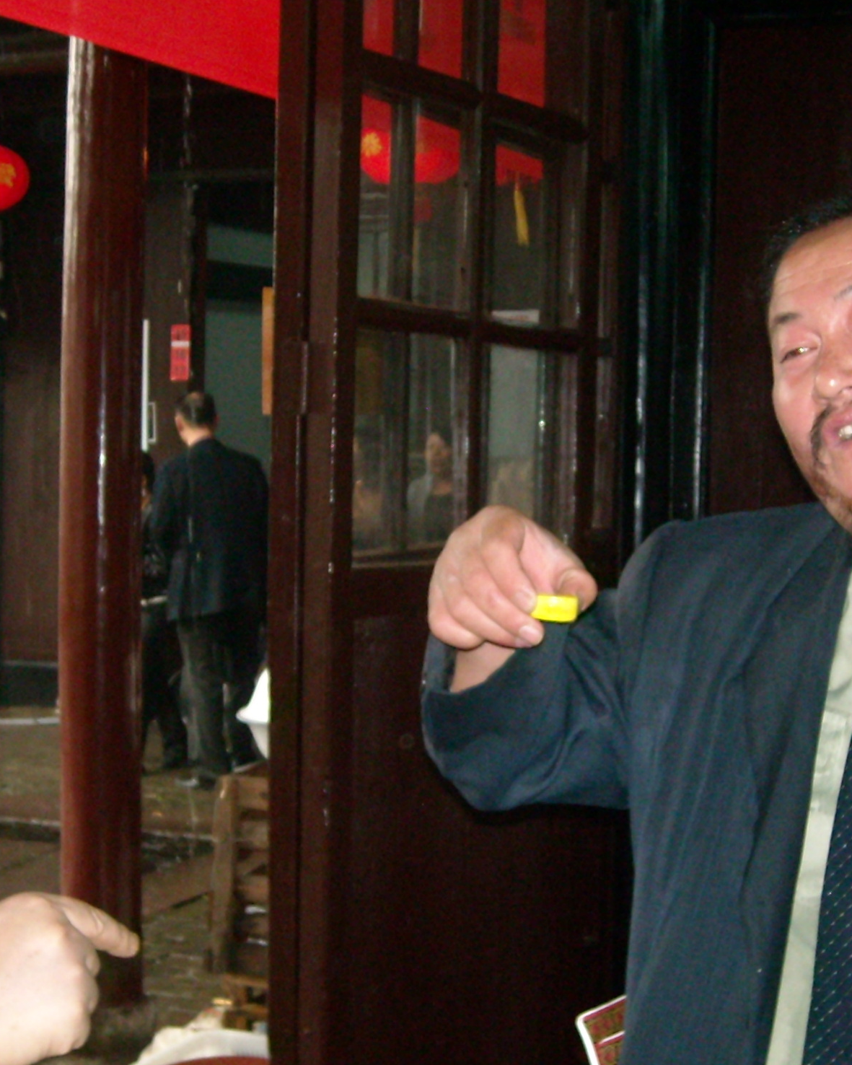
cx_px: 523
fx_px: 1891
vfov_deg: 31.4
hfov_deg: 25.3
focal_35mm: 60
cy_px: 608
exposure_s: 1/60
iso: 400
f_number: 2.8
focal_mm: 5.7
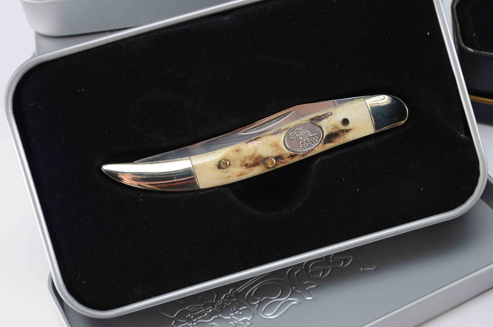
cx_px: 246
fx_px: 1127
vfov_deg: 16.5
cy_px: 164
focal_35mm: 82
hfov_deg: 24.7
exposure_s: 1/80
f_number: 10
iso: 100
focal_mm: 55
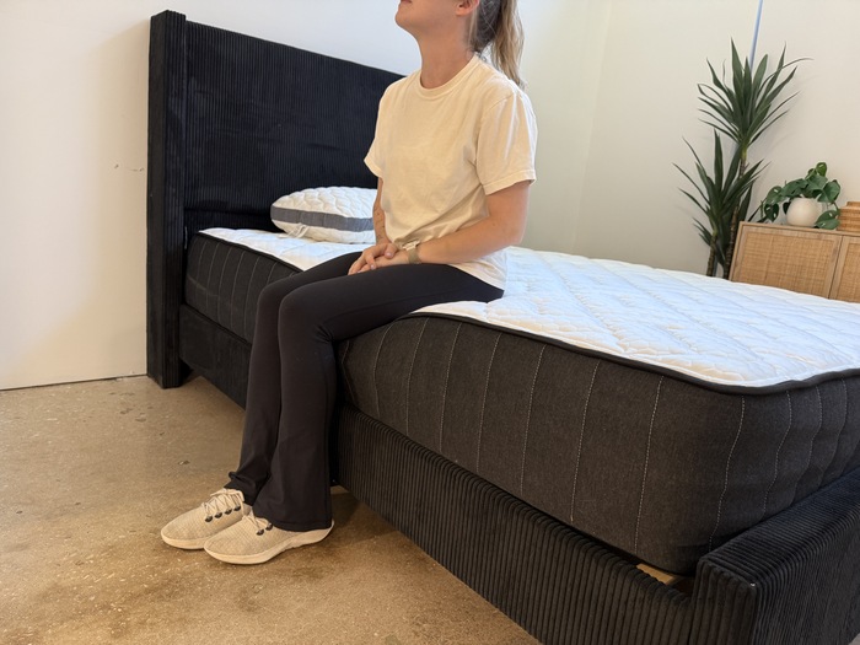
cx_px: 430
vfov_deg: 56.8
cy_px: 322
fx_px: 596
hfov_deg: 71.6
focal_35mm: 24
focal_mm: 6.76
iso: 200
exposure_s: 1/60
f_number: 1.78
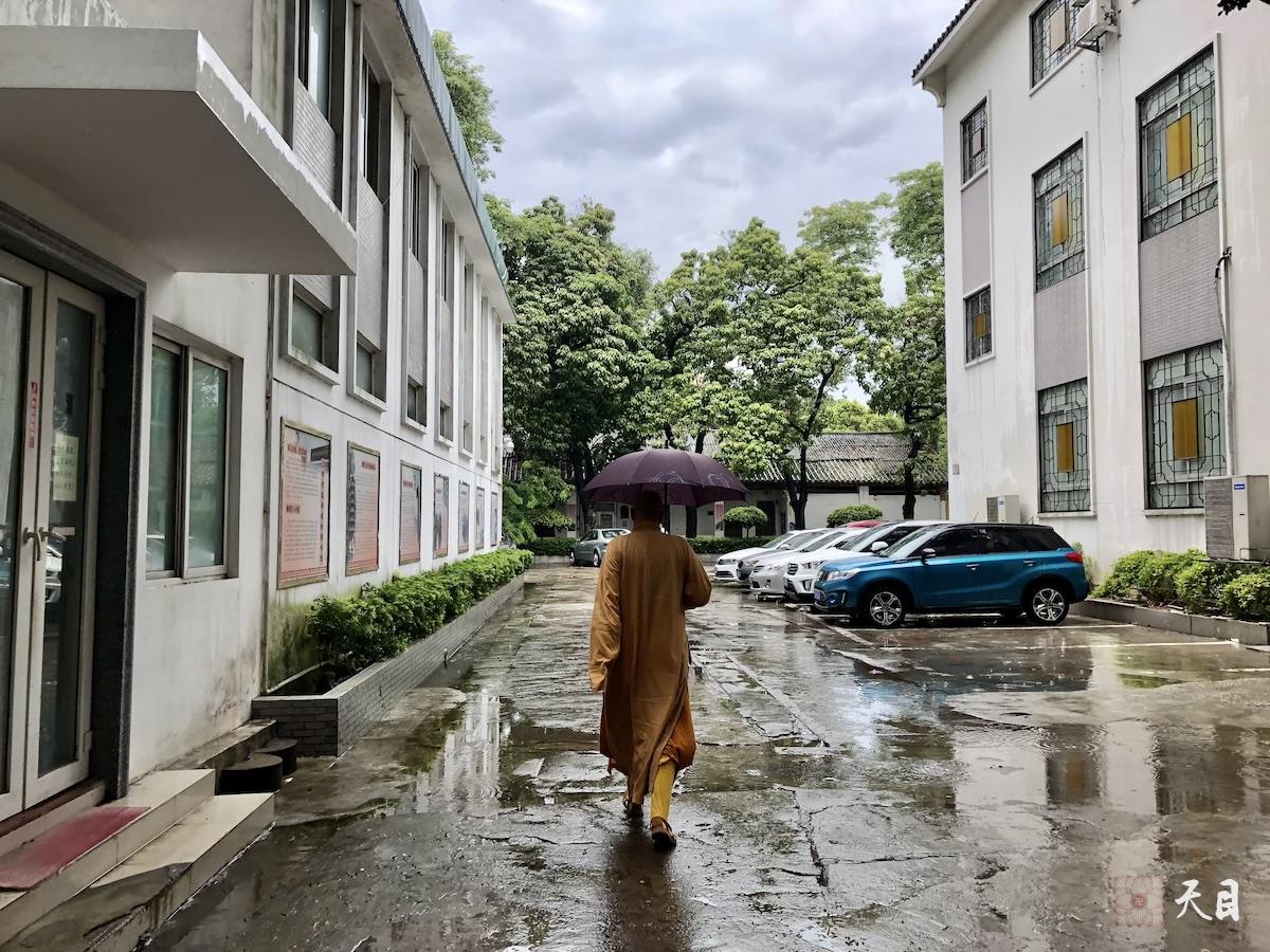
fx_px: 1027
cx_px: 635
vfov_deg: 49.7
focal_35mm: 28
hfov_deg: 63.4
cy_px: 476
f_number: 1.8
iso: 20
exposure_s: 1/842
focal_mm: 3.99
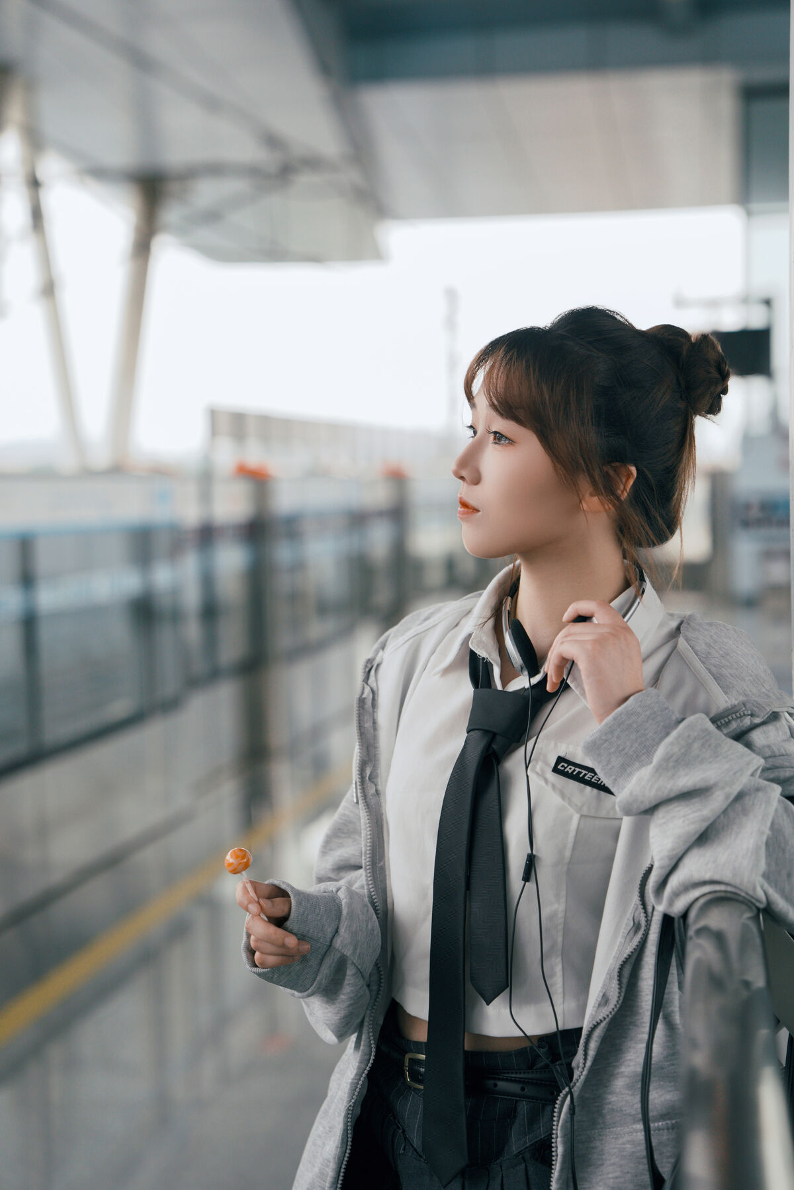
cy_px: 595
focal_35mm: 70
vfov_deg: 28.8
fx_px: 2316
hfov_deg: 19.5
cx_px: 397
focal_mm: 70
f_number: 2.8
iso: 640
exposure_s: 1/800
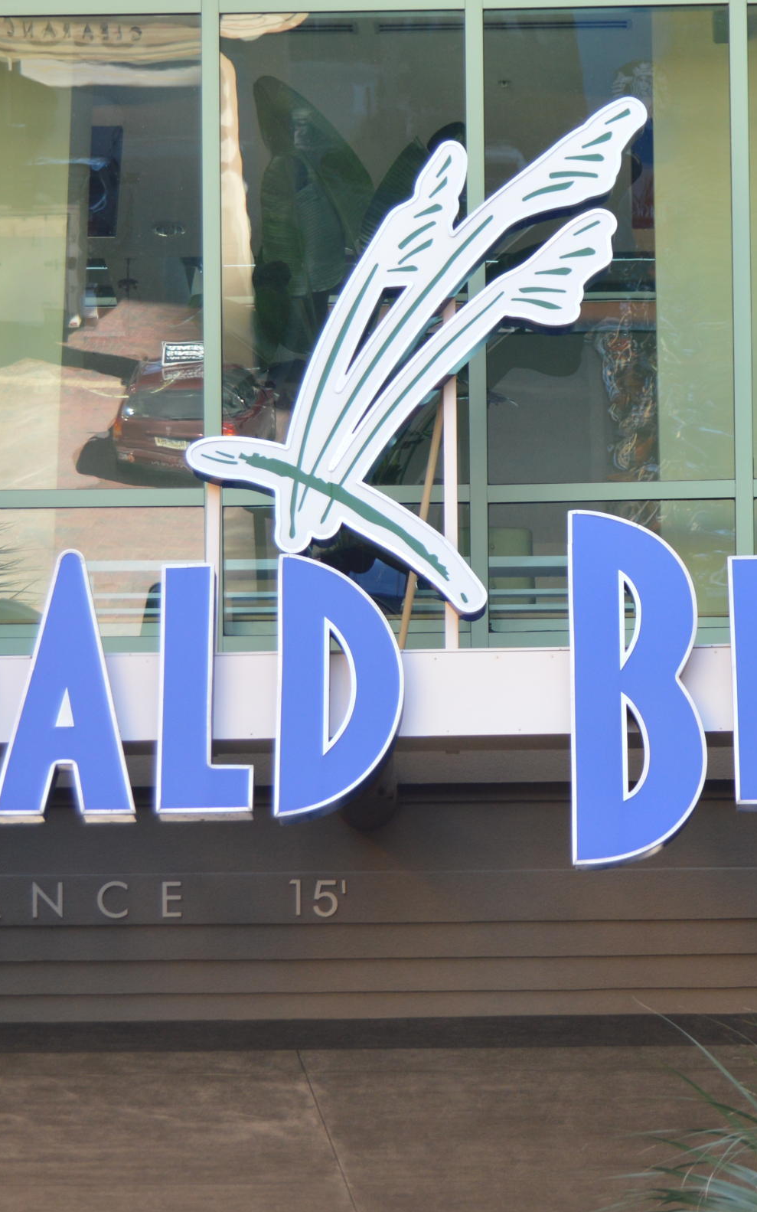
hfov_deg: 11.9
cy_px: 610
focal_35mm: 110
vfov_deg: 18.9
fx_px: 3632
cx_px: 518
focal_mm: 38
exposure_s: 1/125
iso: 280
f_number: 5.6
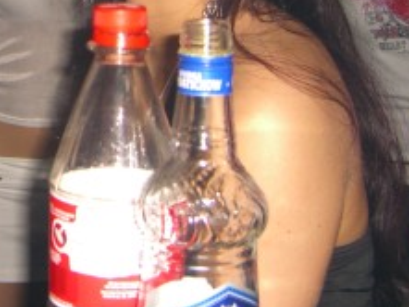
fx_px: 1218
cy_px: -7
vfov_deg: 14.1
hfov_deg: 18.6
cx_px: 6
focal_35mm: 103
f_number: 2.8
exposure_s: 1/60
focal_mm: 7.9
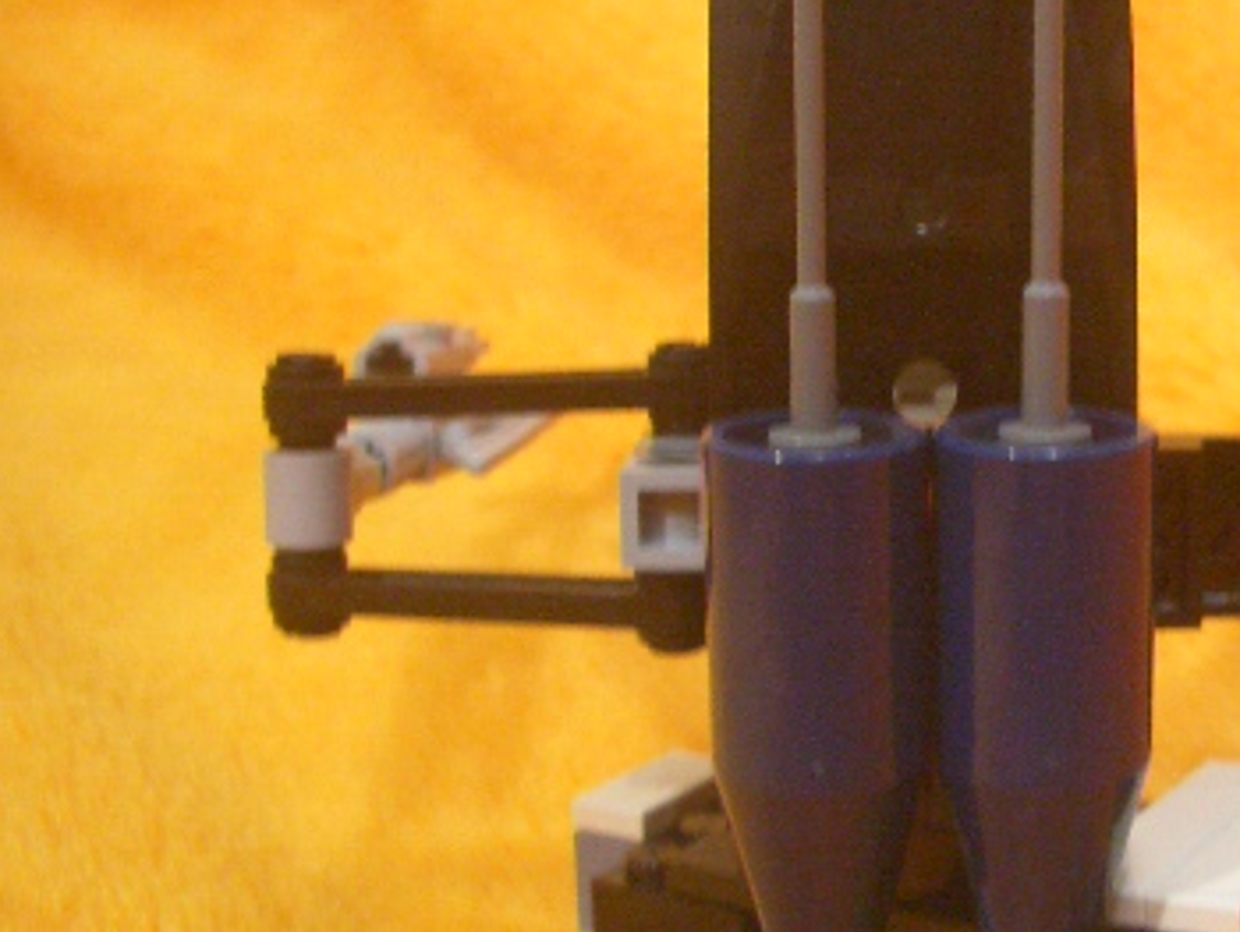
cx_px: 988
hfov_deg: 29.6
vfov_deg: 23.0
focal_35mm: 64
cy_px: 489
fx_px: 2294
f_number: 2.6
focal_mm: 5.8
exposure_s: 1/13
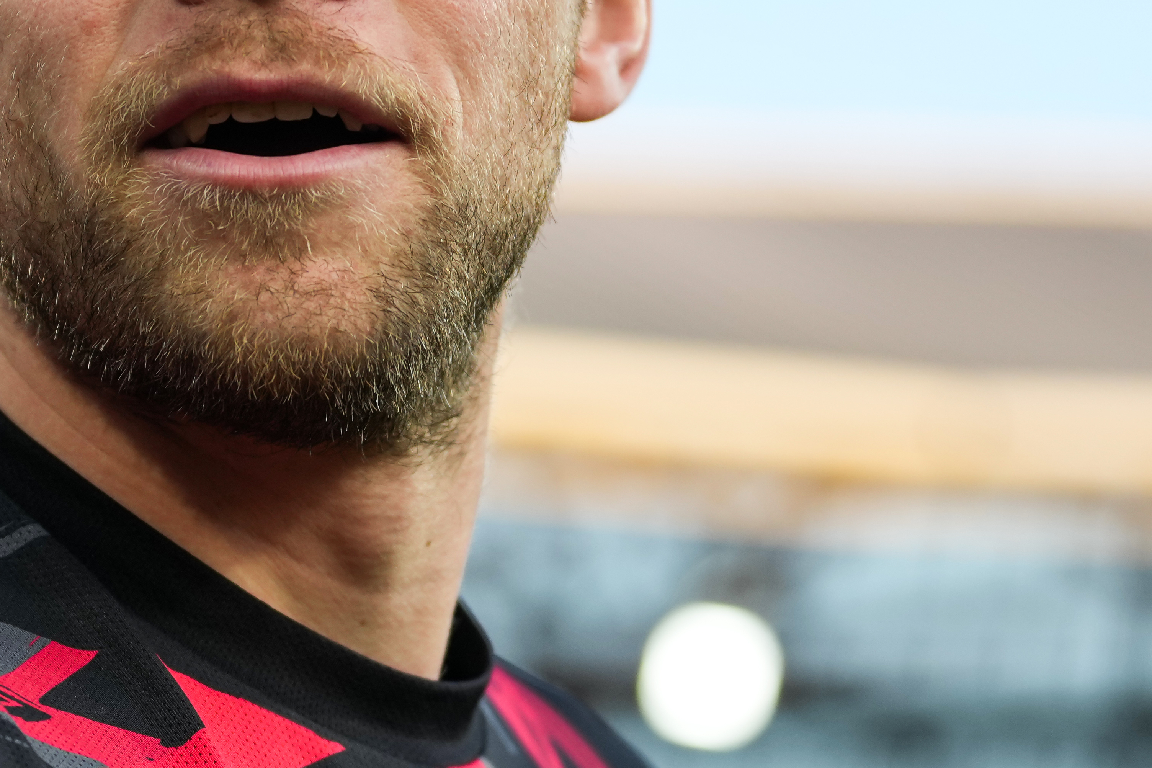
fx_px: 6431
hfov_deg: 10.2
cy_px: 351
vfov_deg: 6.8
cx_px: 121
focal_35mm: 201
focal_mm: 70
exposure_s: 1/1250
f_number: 2.8
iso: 500
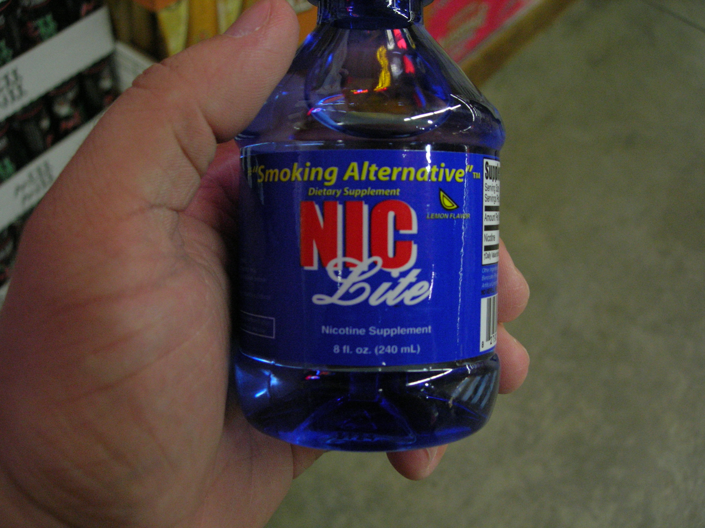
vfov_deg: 37.7
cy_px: 264
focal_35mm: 38
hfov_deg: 49.0
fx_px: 774
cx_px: 352
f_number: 2.8
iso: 200
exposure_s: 1/60
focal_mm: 7.8
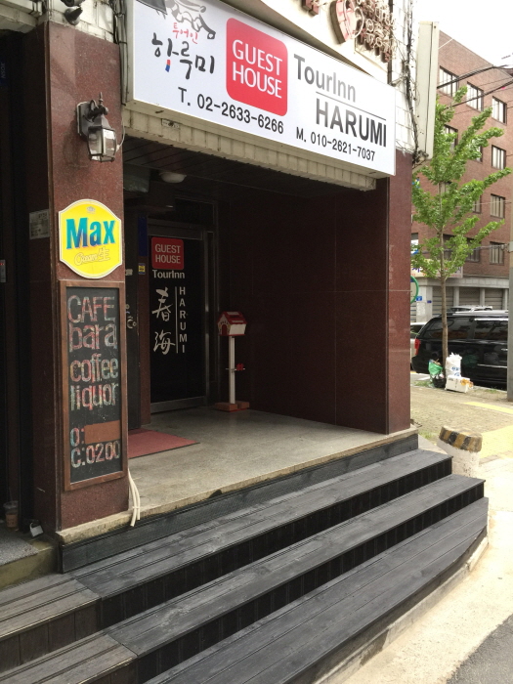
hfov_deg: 48.2
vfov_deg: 61.7
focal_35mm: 29
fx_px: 573
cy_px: 342
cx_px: 256
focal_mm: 4.15
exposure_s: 1/30
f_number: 2.2
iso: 32
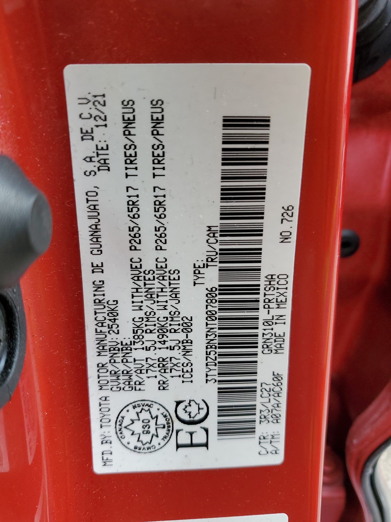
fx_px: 392
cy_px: 261
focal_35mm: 26
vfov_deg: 67.3
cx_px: 196
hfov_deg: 53.1
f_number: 1.5
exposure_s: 1/120
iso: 51
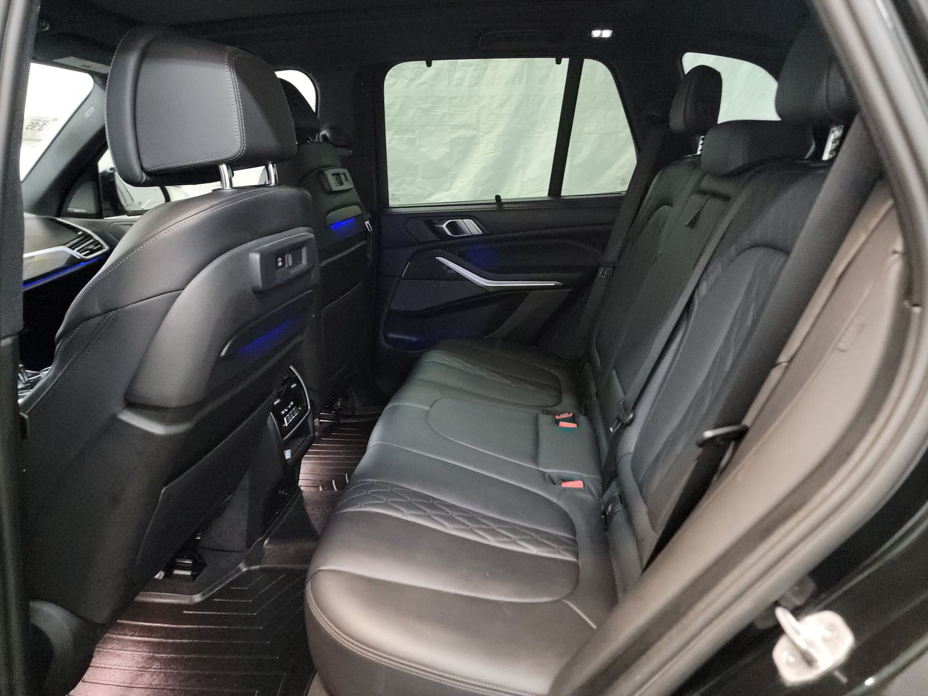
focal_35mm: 24
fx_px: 643
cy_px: 348
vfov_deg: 56.8
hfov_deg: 71.6
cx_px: 464
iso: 2821
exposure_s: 1/59
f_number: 1.8
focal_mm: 6.7
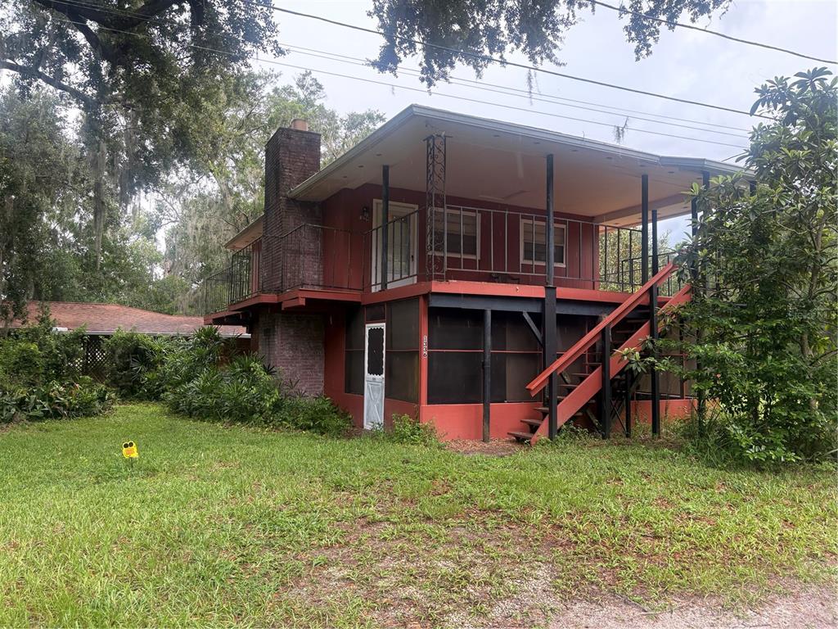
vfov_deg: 53.1
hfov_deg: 67.3
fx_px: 629
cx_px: 419
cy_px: 314
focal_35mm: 26
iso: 64
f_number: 1.6
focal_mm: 5.96
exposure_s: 1/286
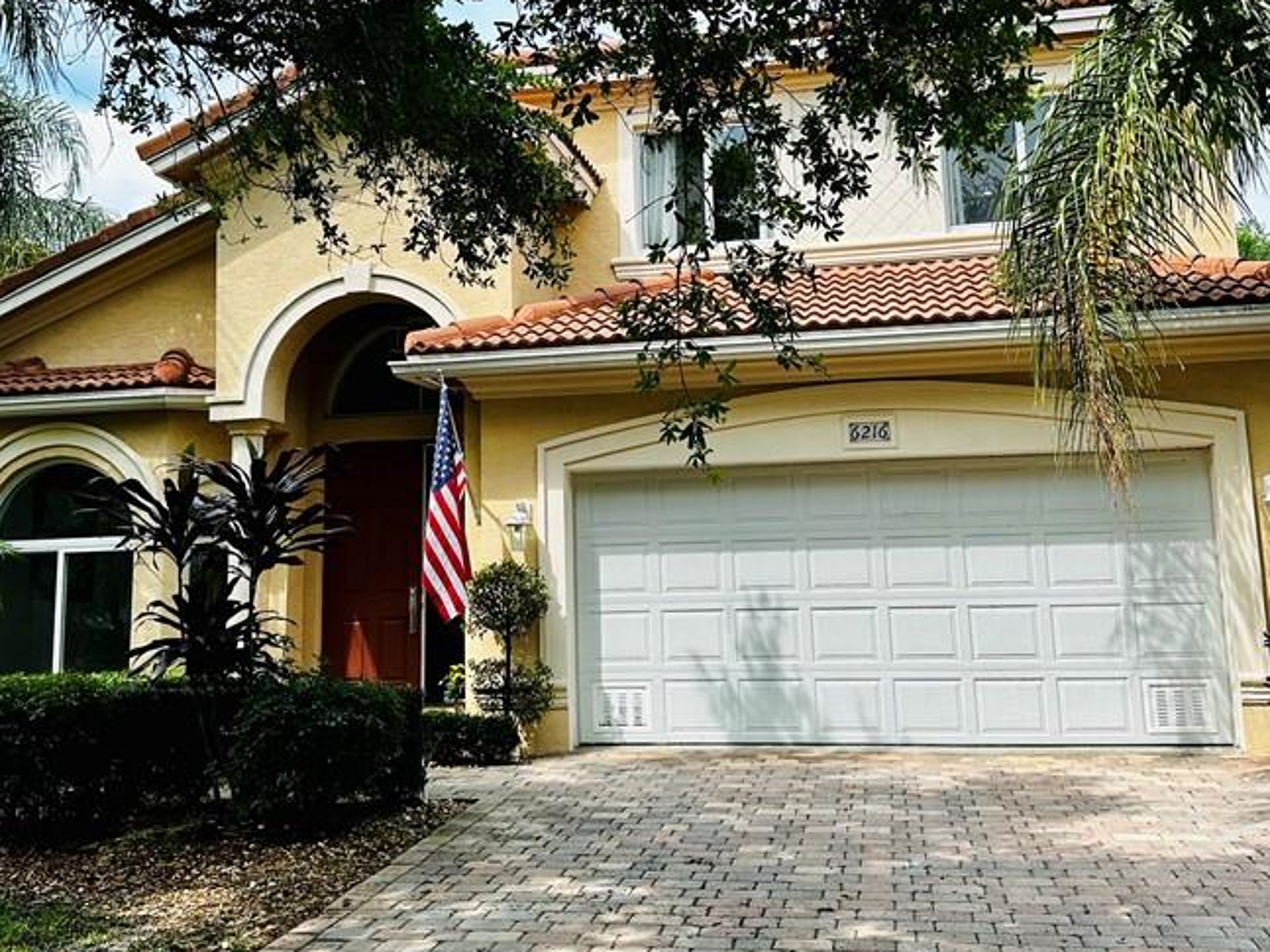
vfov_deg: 37.5
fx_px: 1394
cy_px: 351
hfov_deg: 49.0
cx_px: 595
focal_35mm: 38
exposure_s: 1/2252
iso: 80
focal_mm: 6.86
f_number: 1.78
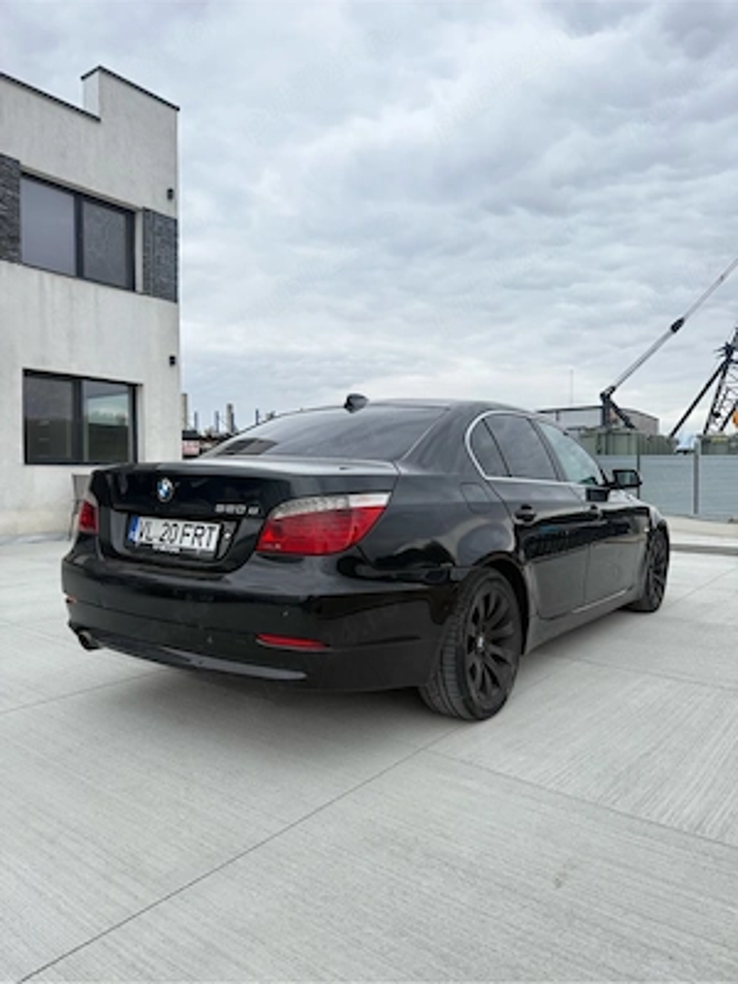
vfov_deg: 71.6
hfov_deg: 56.8
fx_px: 682
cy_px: 492
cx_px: 369
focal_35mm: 24
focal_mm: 6.76
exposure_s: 1/1005
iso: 100
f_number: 1.78
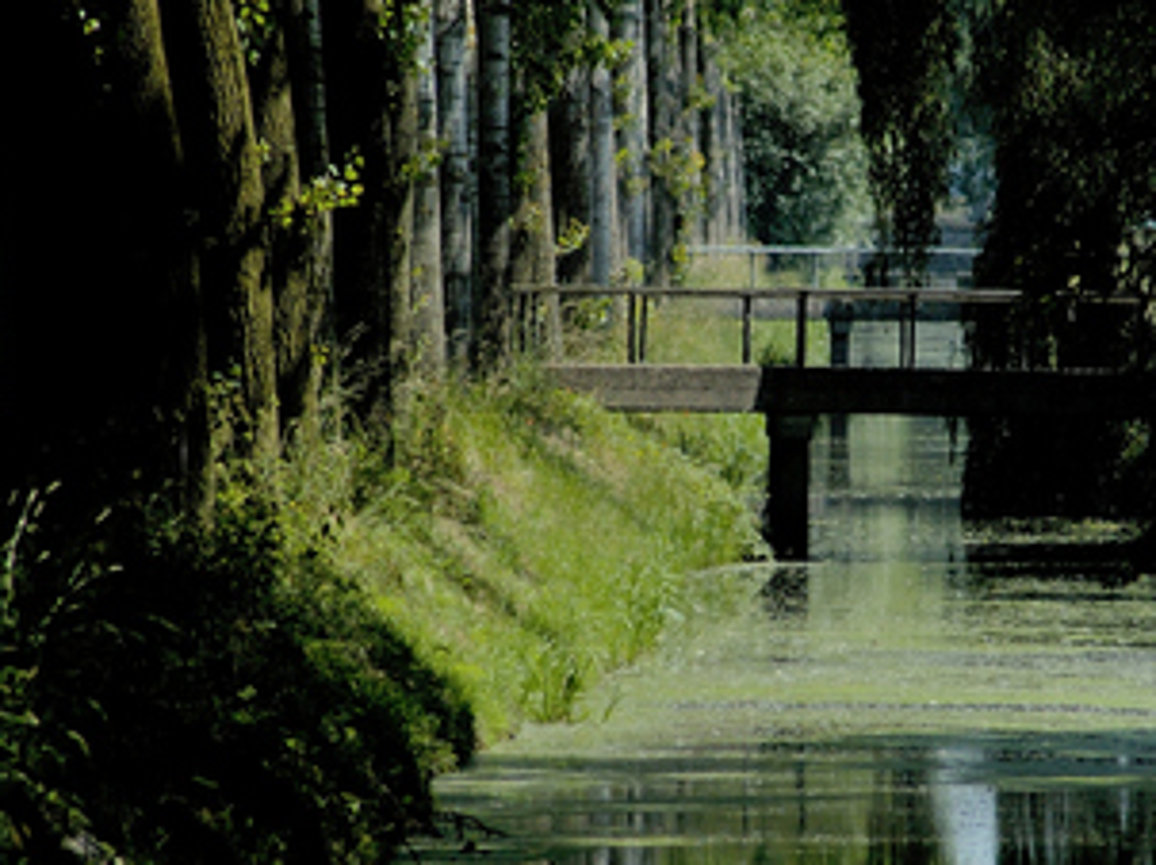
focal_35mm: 659
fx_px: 21990
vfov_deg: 2.3
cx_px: 804
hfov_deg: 3.0
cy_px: 547
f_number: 7.1
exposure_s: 1/800
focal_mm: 300
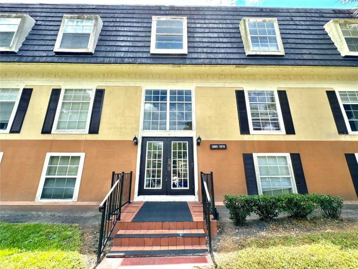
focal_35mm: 14
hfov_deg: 102.1
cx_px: 179
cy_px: 134
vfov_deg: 85.7
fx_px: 145
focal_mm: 2.22
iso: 40
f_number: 2.2
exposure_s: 1/687
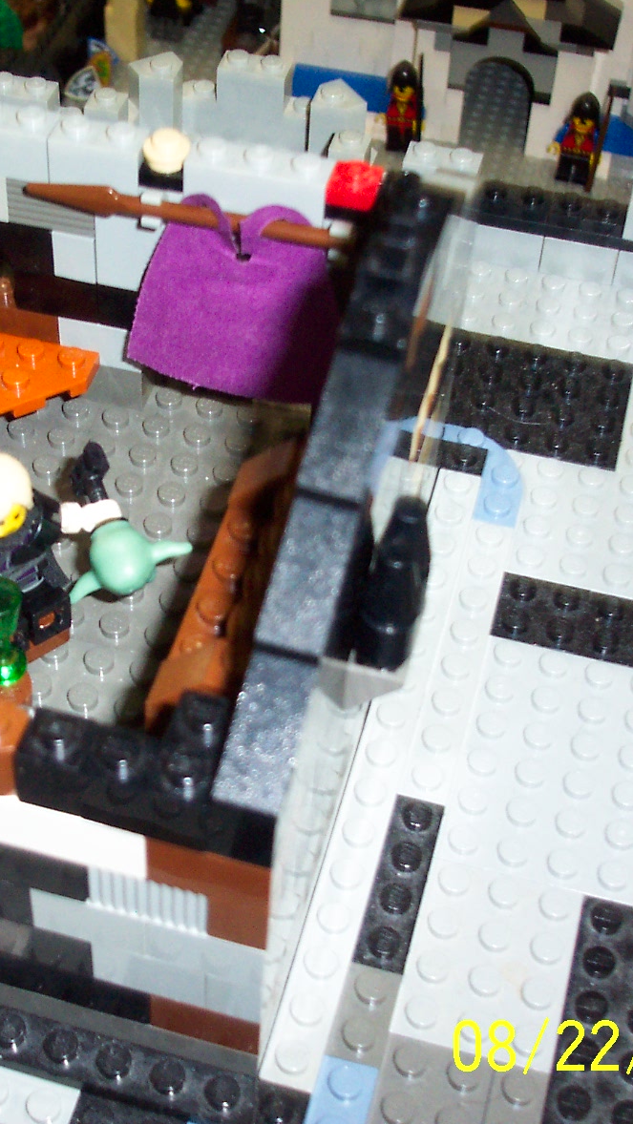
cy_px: 567
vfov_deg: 37.2
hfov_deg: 21.2
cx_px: 118
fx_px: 1670
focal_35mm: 56
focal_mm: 7.5
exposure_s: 1/30
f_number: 2.8
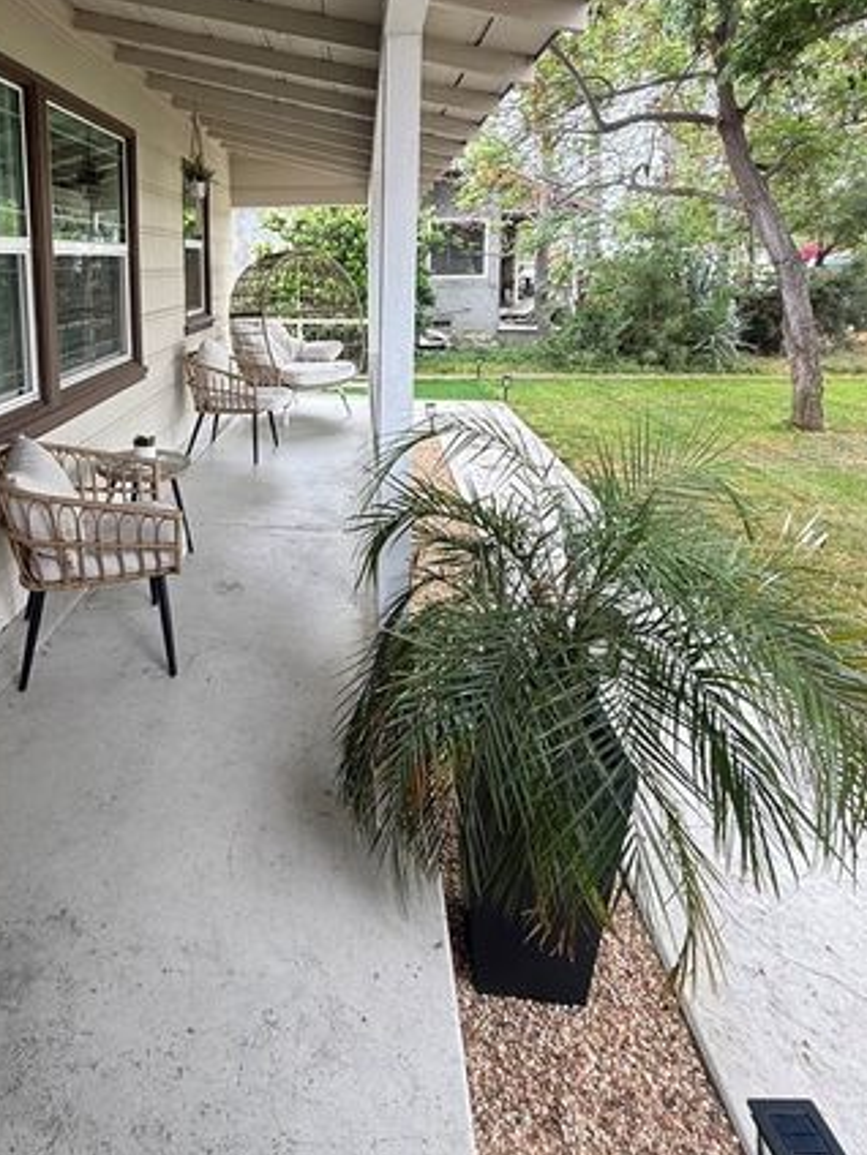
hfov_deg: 58.9
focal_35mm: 22
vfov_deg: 73.6
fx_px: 735
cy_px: 366
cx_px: 254
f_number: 2.2
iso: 50
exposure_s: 1/155
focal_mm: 2.22
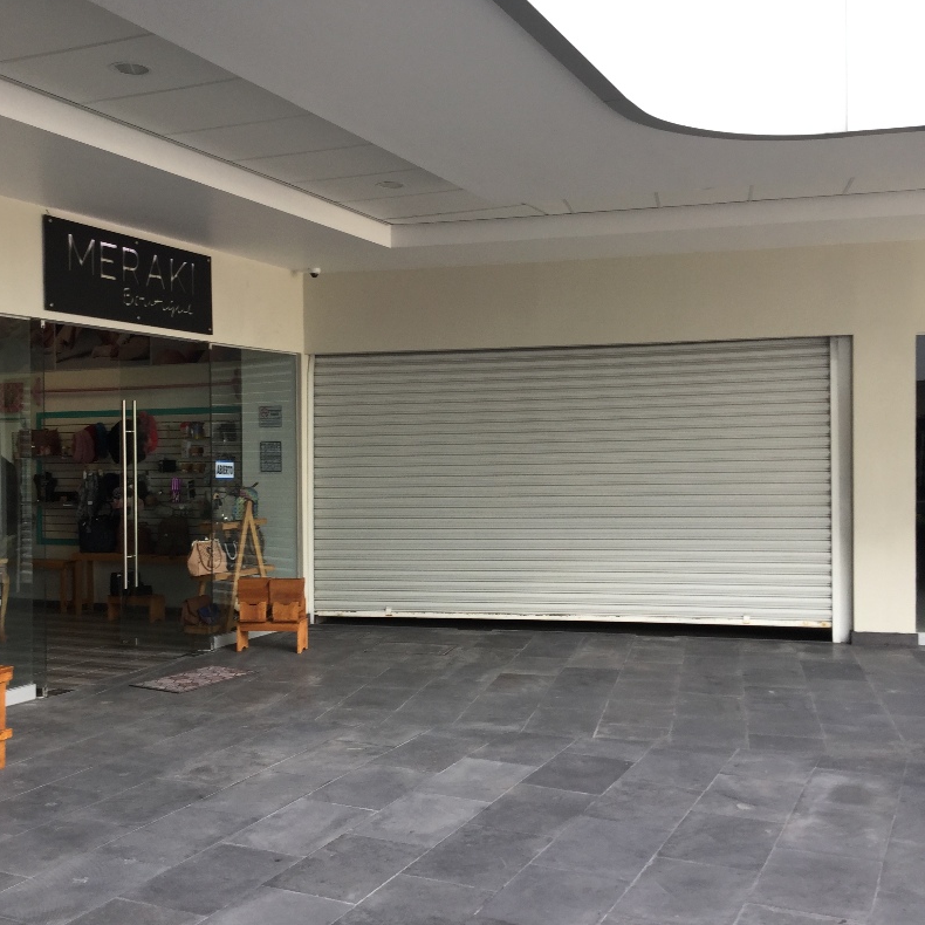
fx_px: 1119
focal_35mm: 37
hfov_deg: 44.9
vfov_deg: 44.9
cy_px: 458
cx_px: 444
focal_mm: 3.3
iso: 25
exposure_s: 1/60
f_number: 2.4
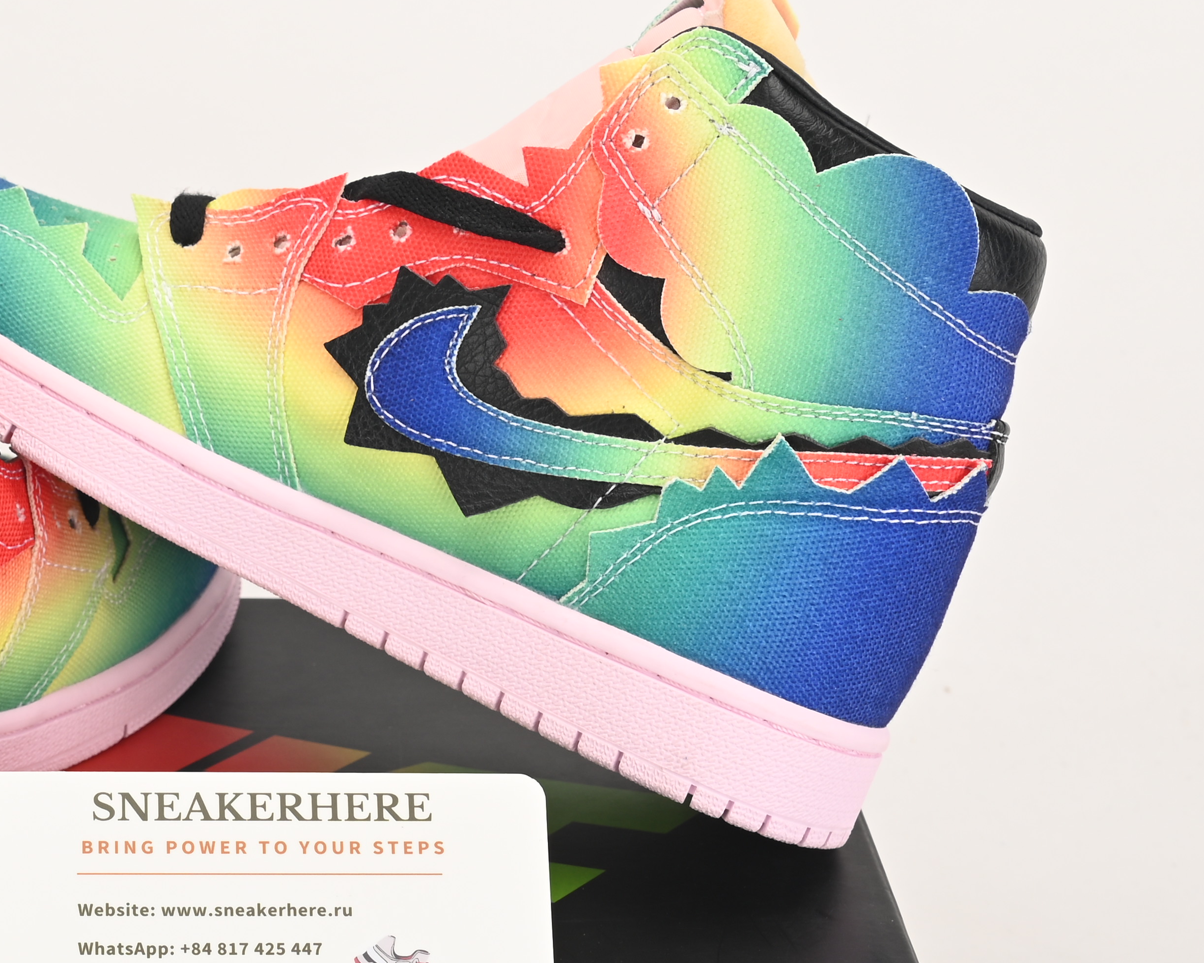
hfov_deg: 17.9
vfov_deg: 14.5
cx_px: 162
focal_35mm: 106
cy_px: 697
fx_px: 3777
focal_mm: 46
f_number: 11
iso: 100
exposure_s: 1/200
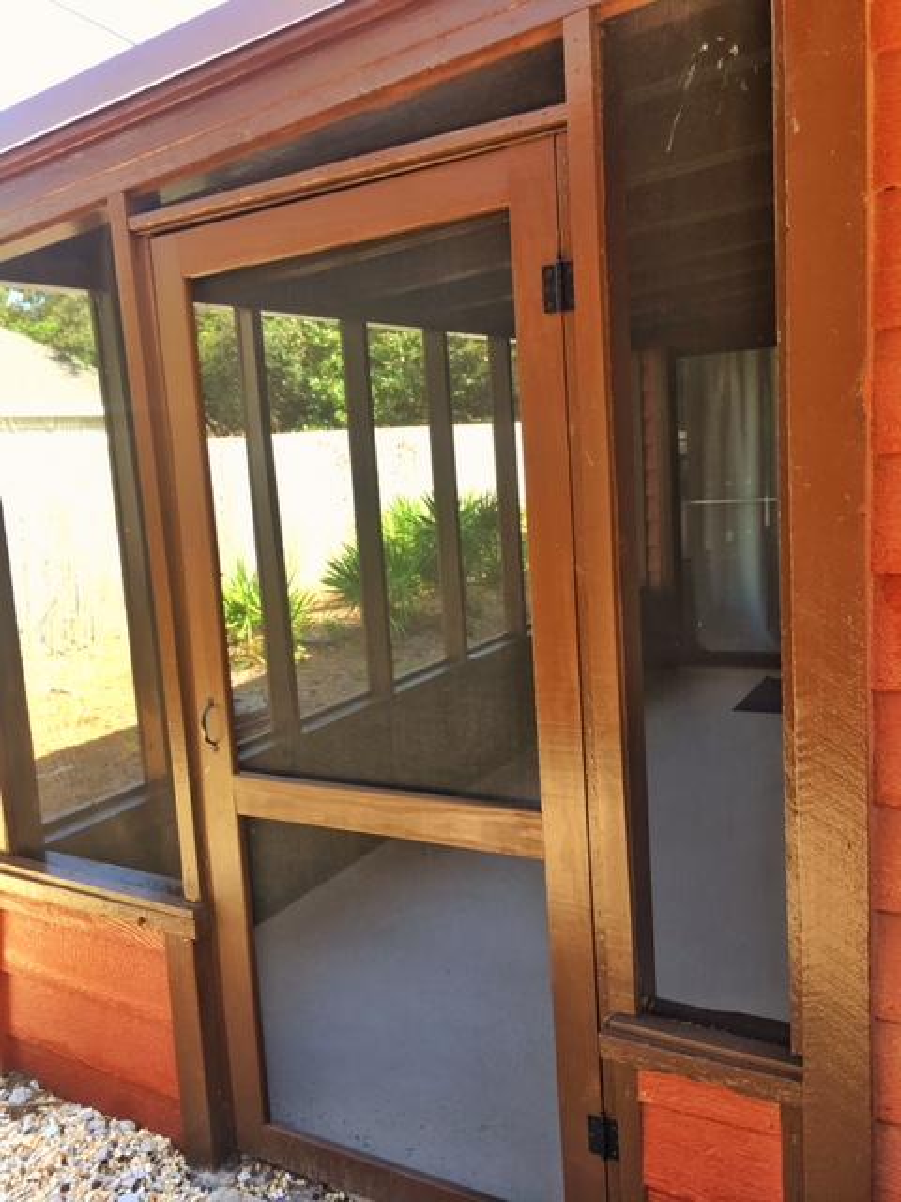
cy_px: 601
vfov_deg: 61.7
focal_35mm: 29
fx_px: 1006
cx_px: 450
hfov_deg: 48.2
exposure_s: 1/120
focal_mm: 4.15
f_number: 2.2
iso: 32
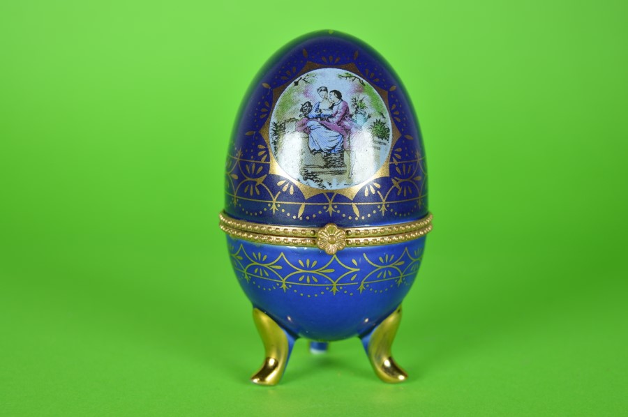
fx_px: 941
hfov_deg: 36.9
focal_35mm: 54
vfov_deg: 25.0
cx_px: 314
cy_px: 208
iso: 100
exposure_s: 1/125
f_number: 6.3
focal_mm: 36
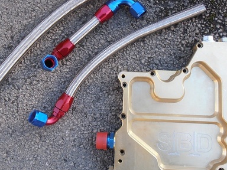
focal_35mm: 40
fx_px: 262
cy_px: 73
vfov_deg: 35.9
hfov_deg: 46.8
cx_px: 109
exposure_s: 1/80
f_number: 3
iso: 80
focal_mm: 4.2
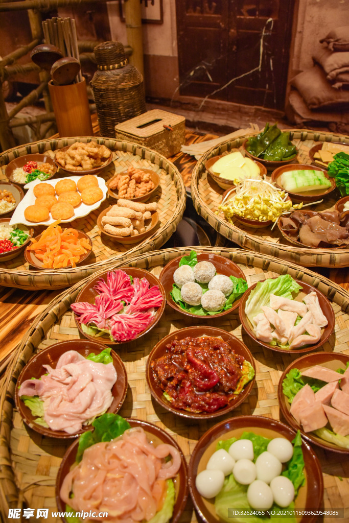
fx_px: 392
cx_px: 174
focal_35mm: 27
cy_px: 262
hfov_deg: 47.9
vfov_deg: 67.4
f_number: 4.5
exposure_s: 1/400
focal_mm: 18
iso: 1250
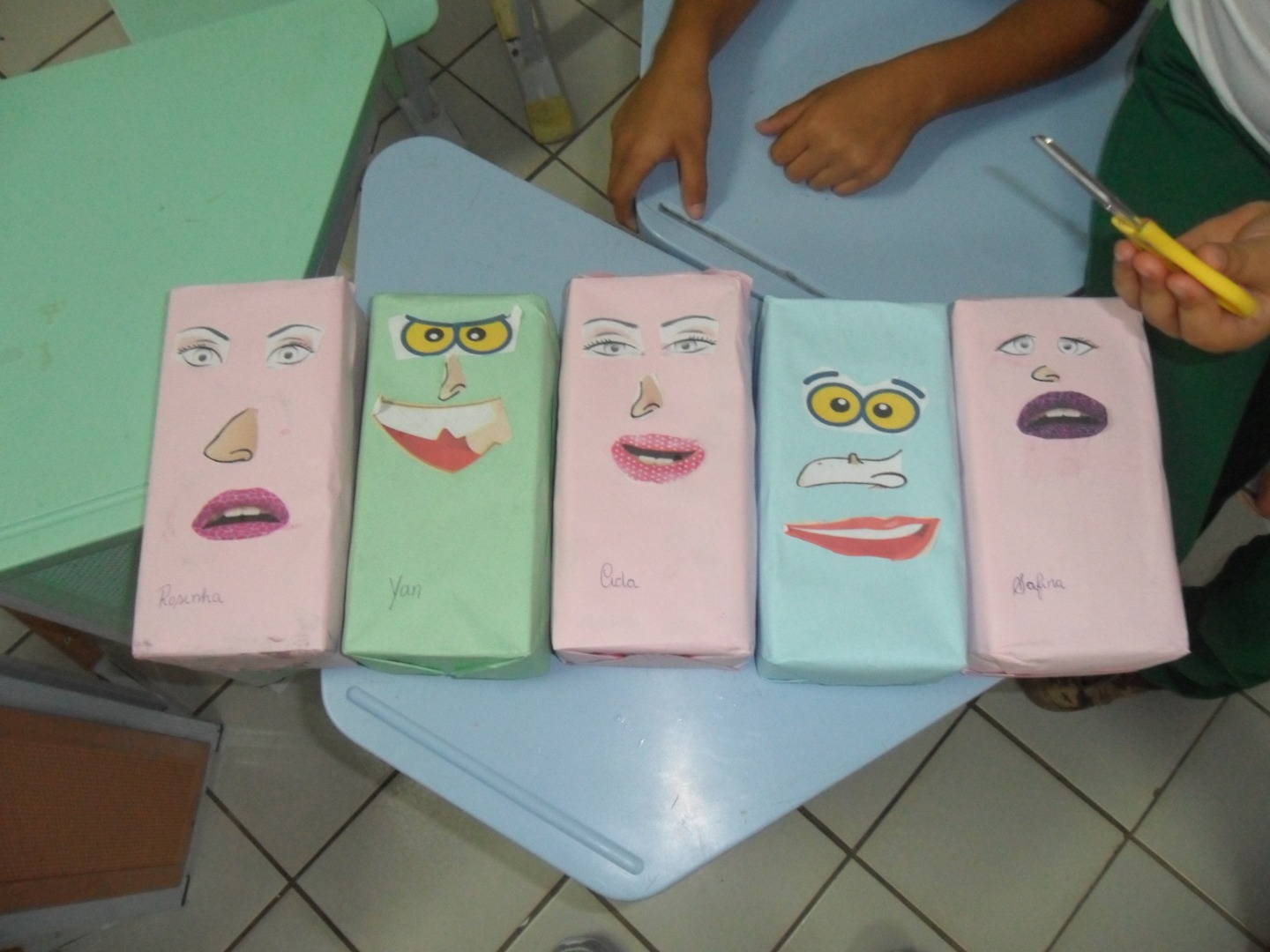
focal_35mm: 27
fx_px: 991
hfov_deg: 65.3
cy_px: 476
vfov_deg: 51.4
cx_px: 635
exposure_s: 1/45
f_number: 3.5
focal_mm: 4.9
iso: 320
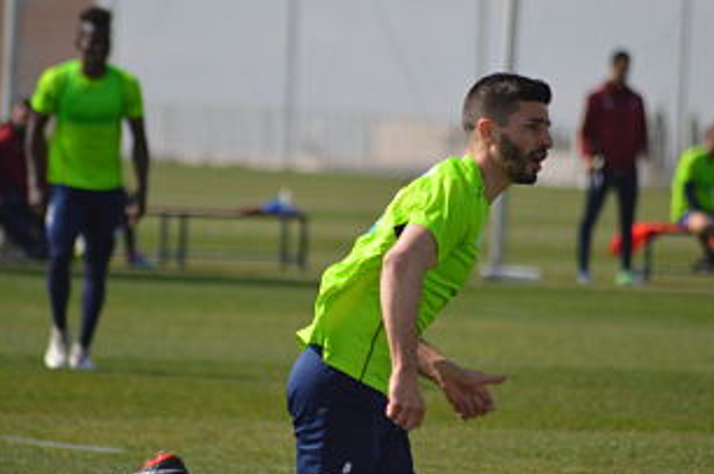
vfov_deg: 2.3
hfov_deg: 3.5
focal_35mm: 589
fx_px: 11663
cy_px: 255
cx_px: 390
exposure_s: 1/2000
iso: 400
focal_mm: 300
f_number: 5.6
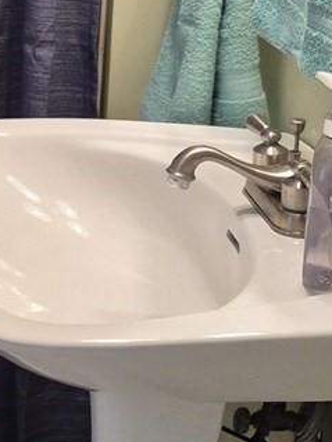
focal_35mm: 111
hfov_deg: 12.2
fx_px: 1418
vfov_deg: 17.5
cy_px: 50
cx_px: -285
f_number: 1.8
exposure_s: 1/120
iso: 640
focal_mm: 5.4
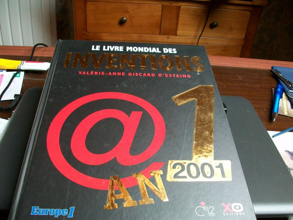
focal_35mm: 34
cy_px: 110
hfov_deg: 54.0
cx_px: 146
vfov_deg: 41.8
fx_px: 288
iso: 160
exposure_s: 1/20
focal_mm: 5.7
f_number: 2.8
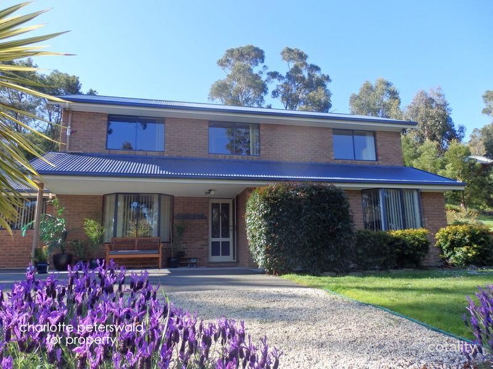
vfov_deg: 54.9
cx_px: 246
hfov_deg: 69.4
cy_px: 184
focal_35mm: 25
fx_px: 356
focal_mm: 4.5
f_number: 3
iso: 100
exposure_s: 1/500
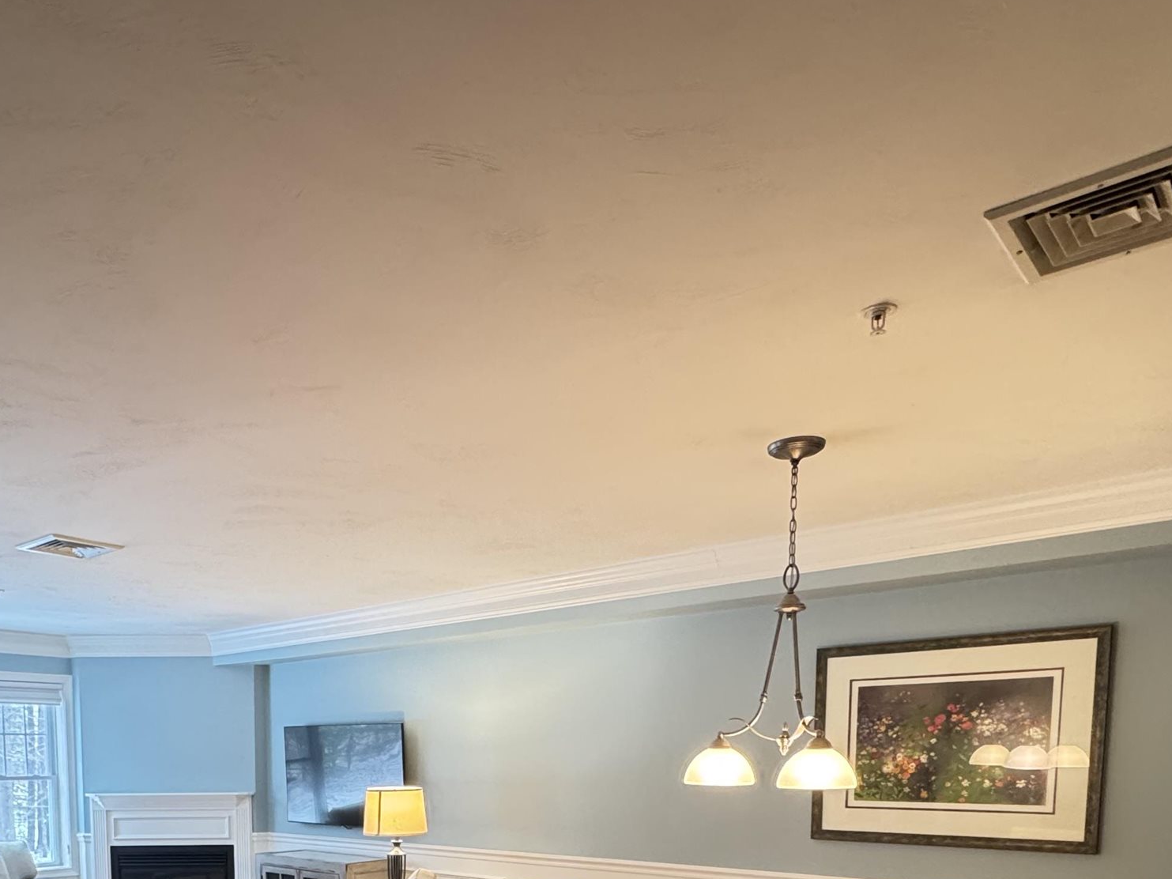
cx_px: 397
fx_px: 982
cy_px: 862
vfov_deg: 42.3
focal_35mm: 29
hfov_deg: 60.3
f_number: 2.2
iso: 320
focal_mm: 2.22
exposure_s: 1/60
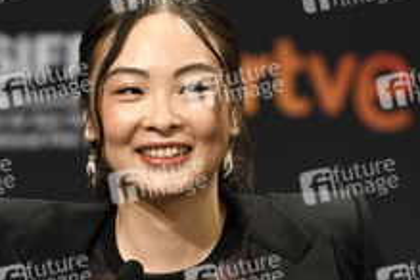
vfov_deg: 3.3
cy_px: 230
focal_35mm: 412
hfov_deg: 5.0
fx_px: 4806
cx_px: 183
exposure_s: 1/250
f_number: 4
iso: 1600
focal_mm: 200
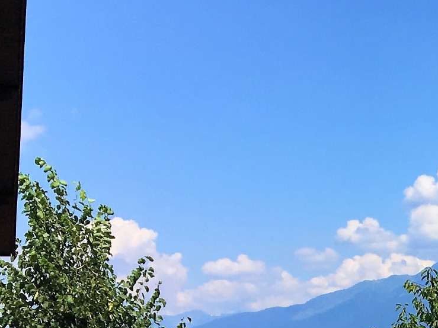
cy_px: 525
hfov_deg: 15.8
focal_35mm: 113
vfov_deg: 12.3
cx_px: 687
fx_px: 1430
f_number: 2.2
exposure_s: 1/2331
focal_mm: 4.15
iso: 25
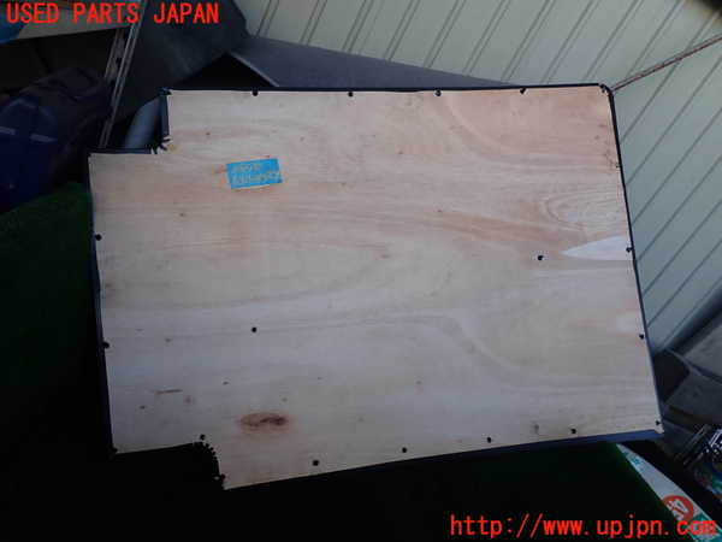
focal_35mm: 25
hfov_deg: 69.4
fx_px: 521
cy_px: 271
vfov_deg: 54.9
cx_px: 361
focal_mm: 4.5
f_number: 2.8
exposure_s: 1/160
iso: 100
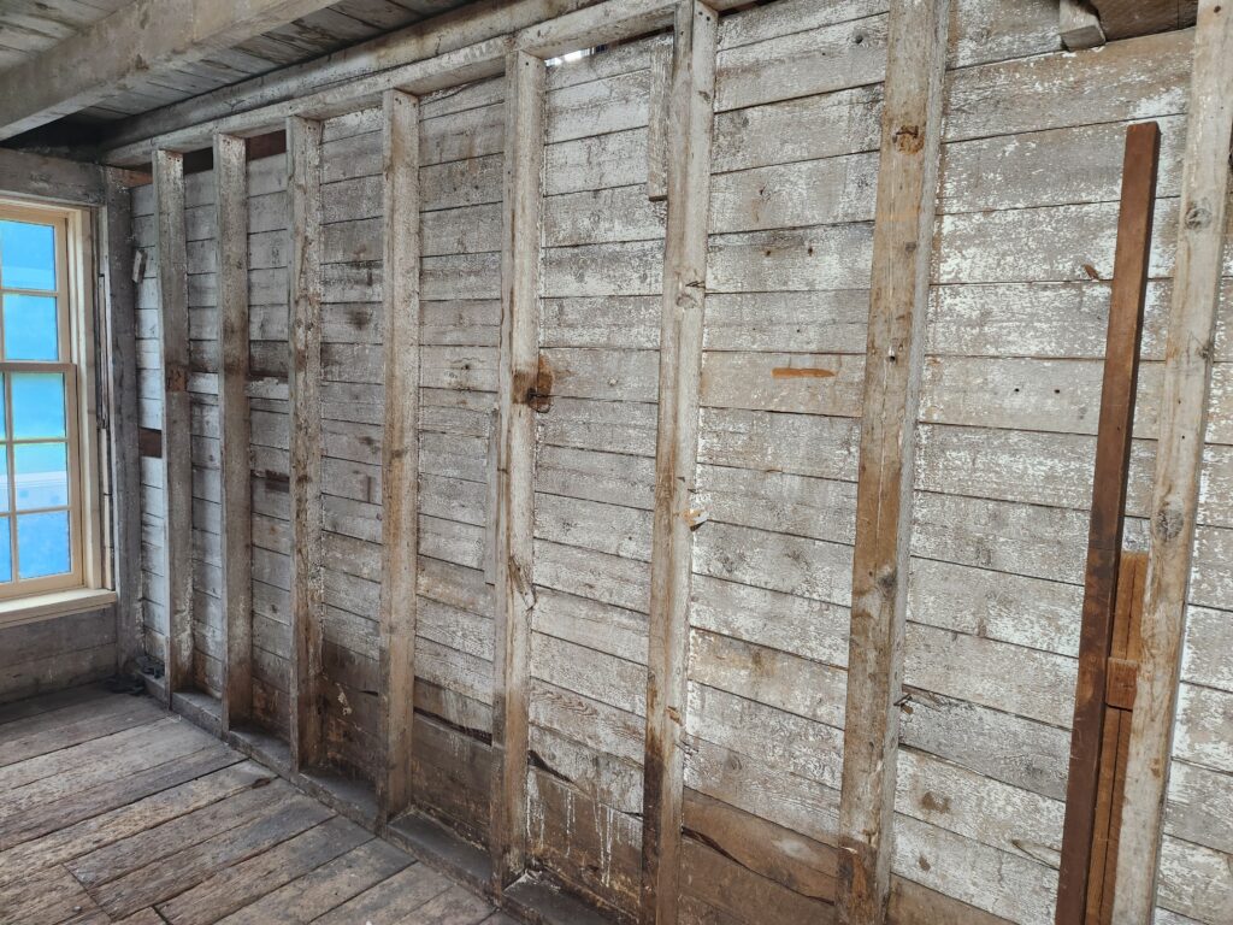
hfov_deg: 73.9
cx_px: 616
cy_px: 462
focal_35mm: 23
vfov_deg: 58.9
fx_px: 819
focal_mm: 5.4
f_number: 1.8
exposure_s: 1/120
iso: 160
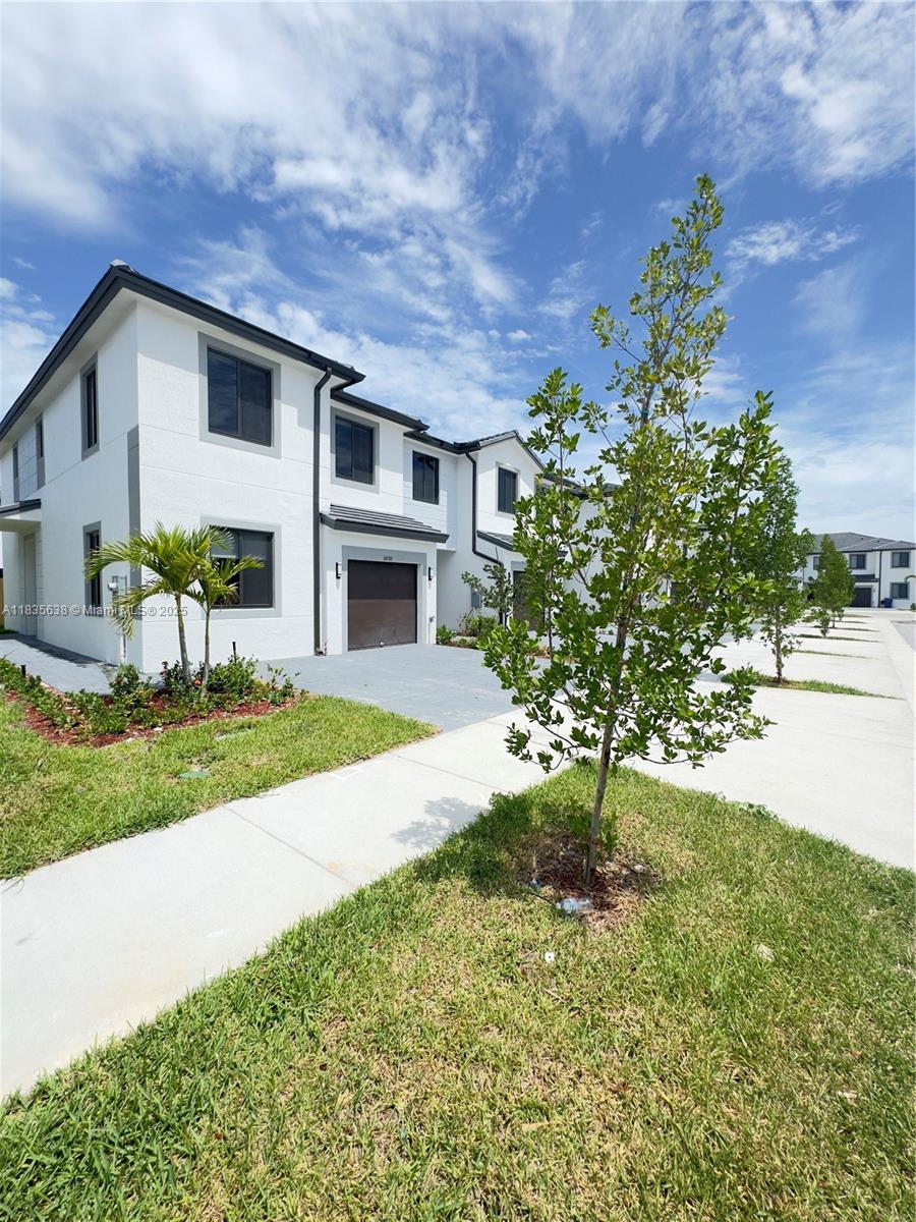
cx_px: 458
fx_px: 494
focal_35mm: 14
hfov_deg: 85.7
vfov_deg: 102.1
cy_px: 611
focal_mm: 2.22
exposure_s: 1/1020
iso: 40
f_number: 2.2
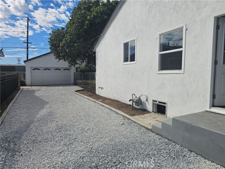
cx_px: 112
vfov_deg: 58.9
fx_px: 149
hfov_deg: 73.9
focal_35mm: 23
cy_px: 84
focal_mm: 6.3
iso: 12
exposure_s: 1/1920
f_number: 1.7
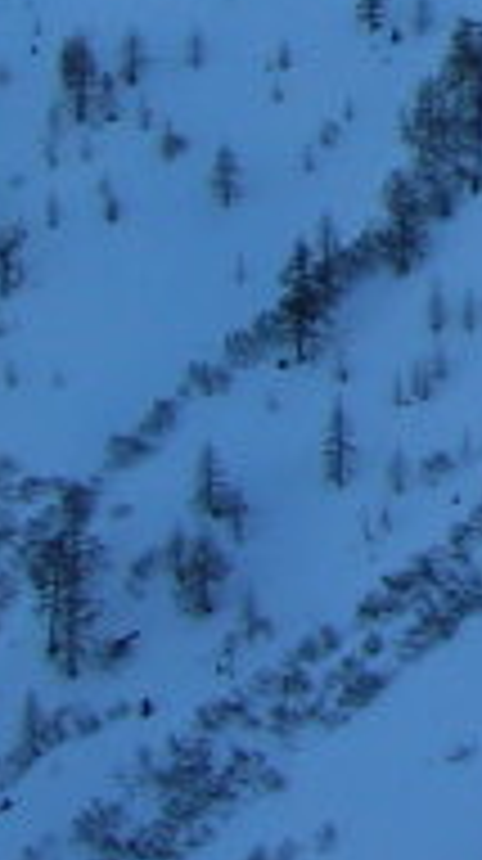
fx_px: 3533
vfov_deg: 13.3
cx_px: 1473
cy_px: -308
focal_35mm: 155
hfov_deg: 7.0
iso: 50
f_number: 4.9
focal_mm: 5.7
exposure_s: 1/362
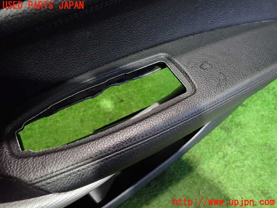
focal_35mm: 25
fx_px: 200
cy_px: 104
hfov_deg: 69.4
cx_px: 138
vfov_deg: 54.9
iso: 800
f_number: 2
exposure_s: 1/25
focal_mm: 4.5
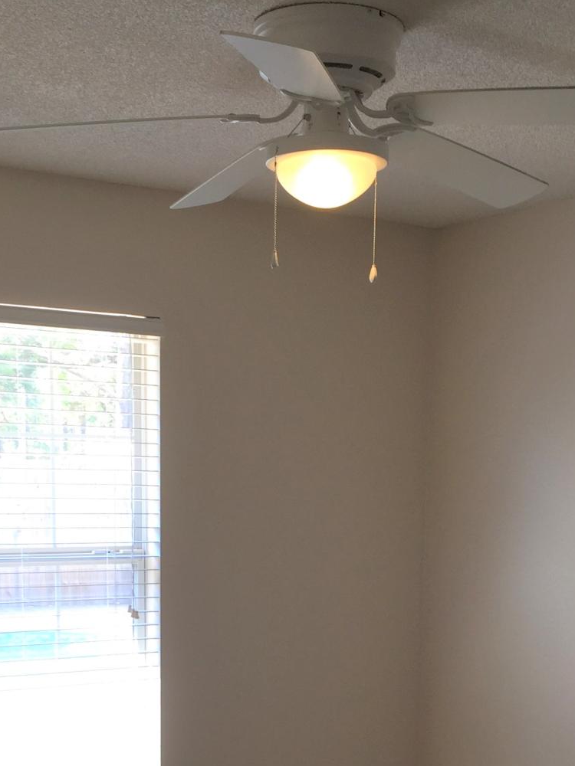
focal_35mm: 58
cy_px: 678
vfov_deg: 31.8
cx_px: 278
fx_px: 1285
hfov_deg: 25.2
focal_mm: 4.15
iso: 32
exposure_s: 1/60
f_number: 2.2
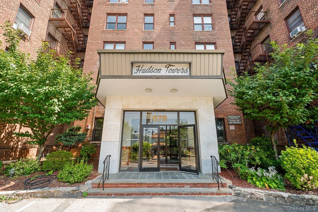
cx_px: 159
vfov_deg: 81.1
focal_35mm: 14
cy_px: 106
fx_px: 124
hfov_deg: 104.3
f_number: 11
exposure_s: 1/30
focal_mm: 14
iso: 200
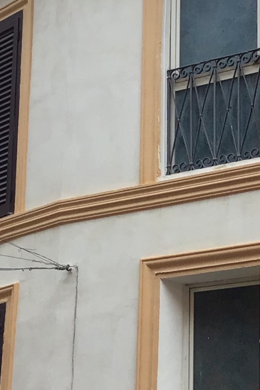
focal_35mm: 115
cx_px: 83
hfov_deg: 11.9
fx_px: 1246
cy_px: 236
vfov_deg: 17.8
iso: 25
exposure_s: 1/151
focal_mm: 3.3
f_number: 2.4
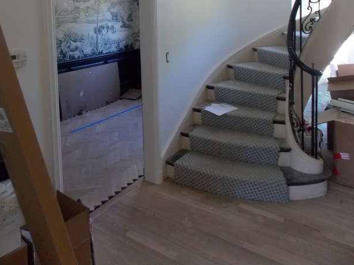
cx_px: 176
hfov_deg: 58.4
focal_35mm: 31
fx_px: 317
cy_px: 34
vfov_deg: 42.2
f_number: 3.1
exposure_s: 1/30
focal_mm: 4
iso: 320
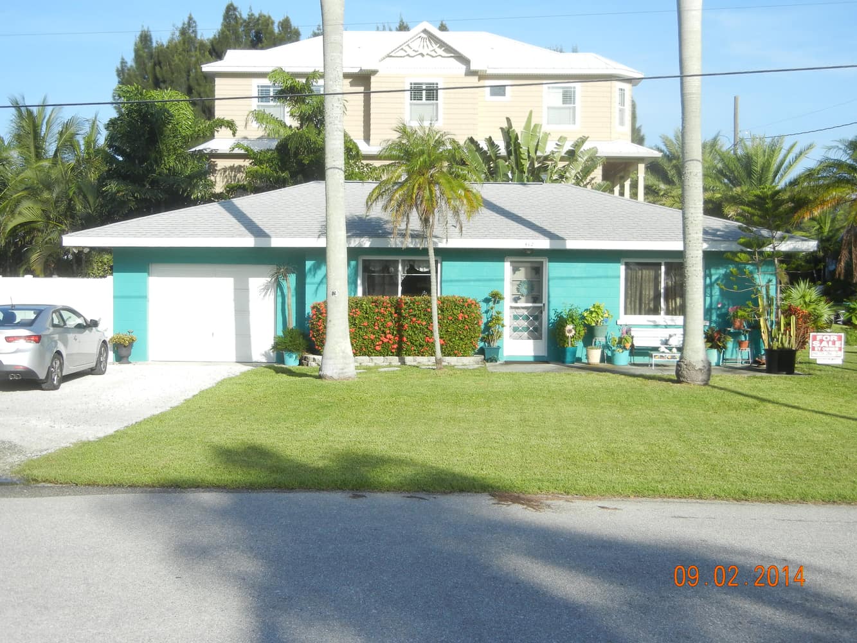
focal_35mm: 45
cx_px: 428
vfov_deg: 32.2
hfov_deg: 42.1
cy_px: 322
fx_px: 1114
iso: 160
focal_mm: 8.1
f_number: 3.8
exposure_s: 1/973
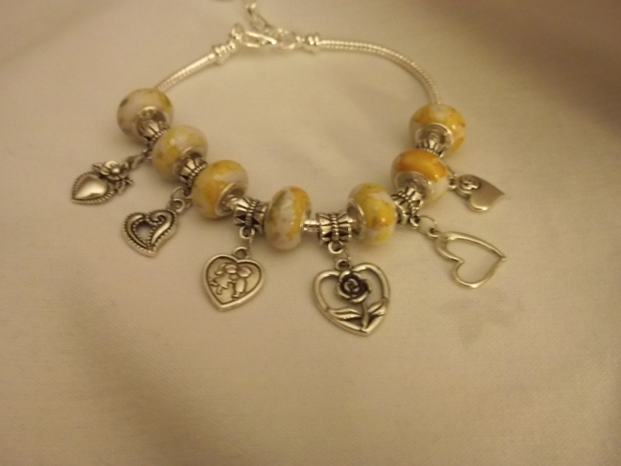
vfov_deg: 42.9
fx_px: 592
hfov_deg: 55.4
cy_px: 233
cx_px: 310
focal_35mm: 33
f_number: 3.3
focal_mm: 5.9
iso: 365
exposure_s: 1/8
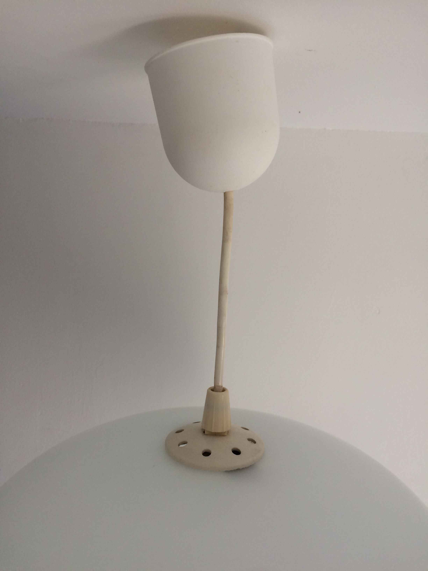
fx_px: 478
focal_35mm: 29
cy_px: 286
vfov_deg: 61.7
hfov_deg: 48.2
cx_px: 214
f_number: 2.2
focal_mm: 4.15
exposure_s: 1/33
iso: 40
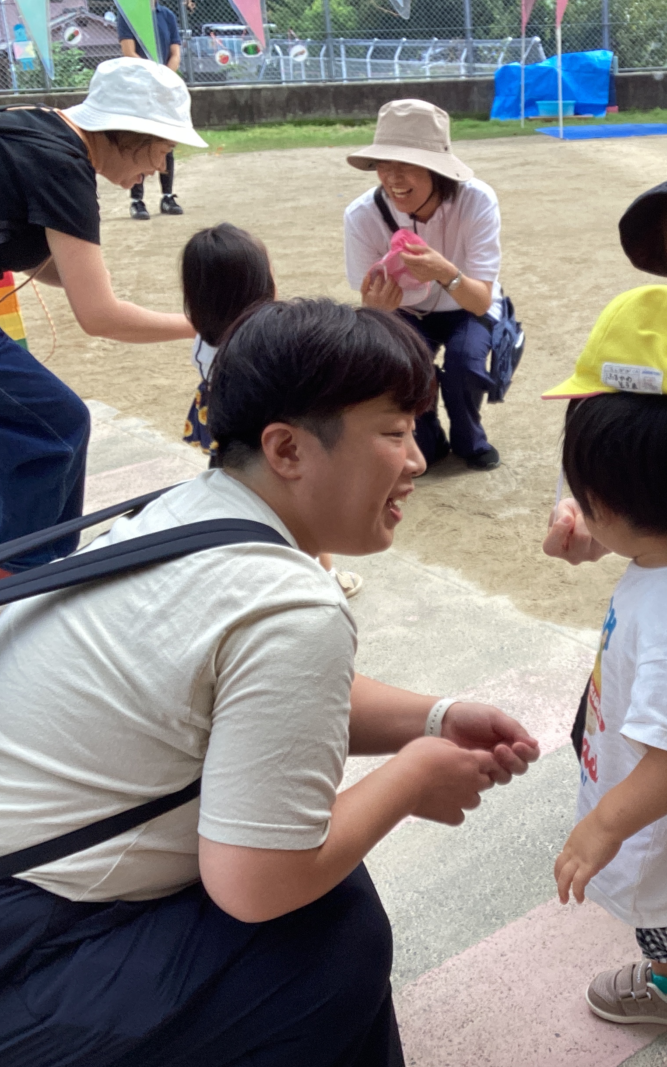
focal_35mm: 44
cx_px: 547
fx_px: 1280
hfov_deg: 28.5
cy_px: 535
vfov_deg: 45.3
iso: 25
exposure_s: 1/283
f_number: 2.4
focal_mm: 3.3
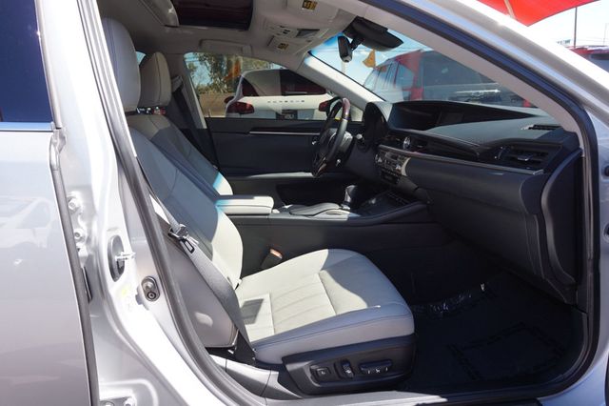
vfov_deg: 53.1
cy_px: 203
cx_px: 304
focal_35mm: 24
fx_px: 406
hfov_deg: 73.8
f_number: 6.3
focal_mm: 16
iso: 100
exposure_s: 1/80
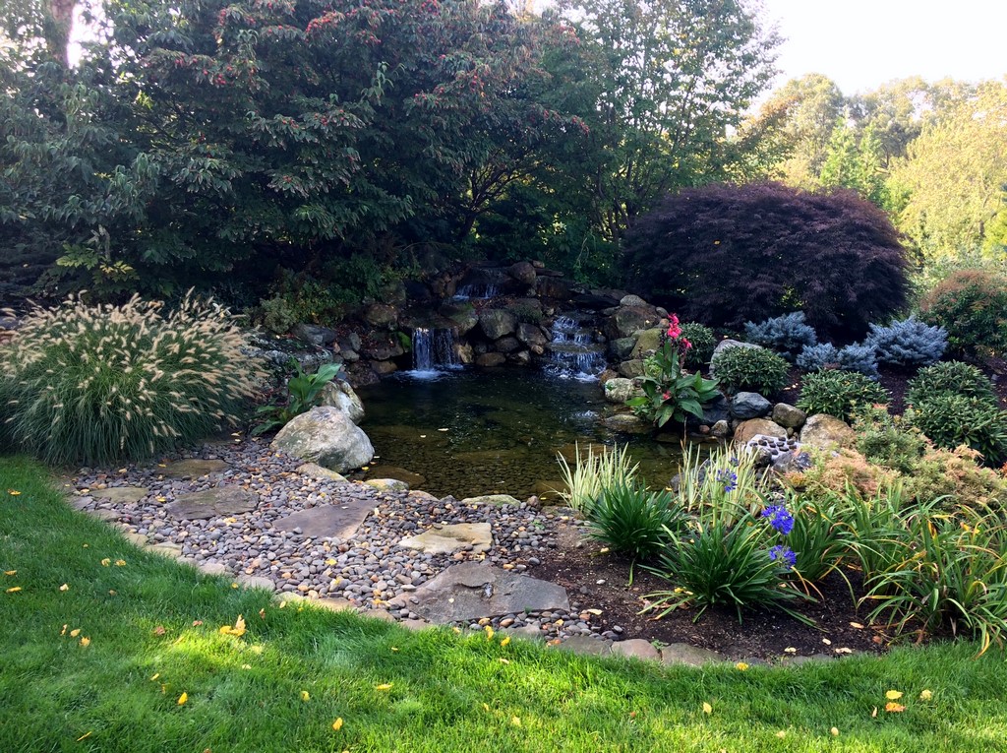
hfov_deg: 61.7
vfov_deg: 48.1
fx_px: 842
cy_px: 376
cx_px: 504
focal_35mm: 29
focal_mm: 4.15
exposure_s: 1/120
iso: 40
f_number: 2.2
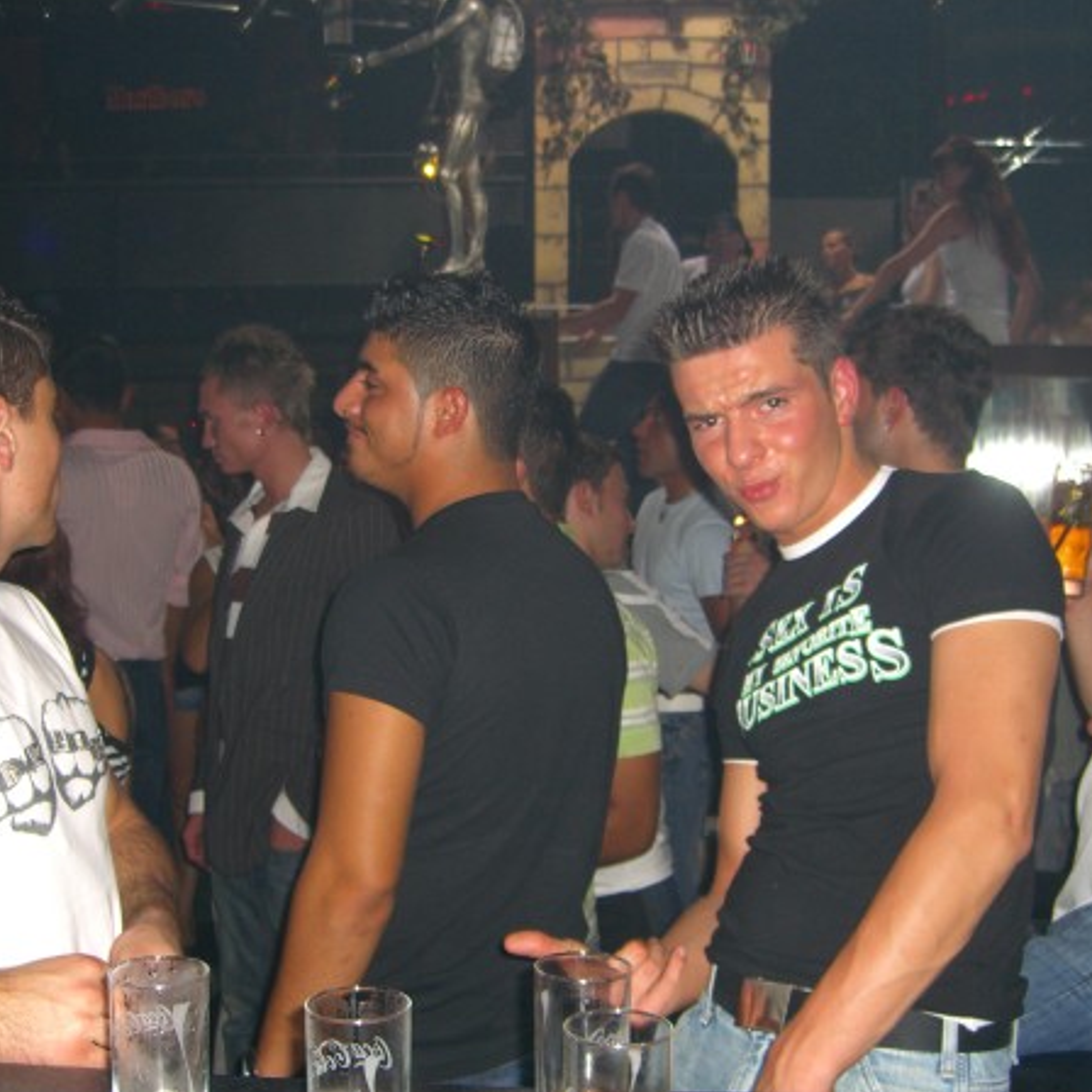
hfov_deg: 37.5
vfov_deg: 37.6
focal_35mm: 45
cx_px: 514
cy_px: 546
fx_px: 1606
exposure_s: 1/60
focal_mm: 7.9
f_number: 2.8
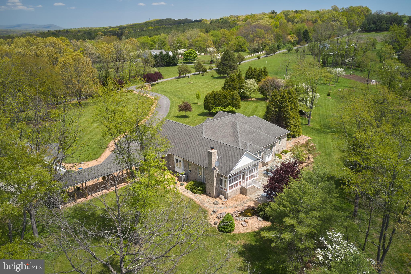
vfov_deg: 46.4
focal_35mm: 28
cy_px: 137
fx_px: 320
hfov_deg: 65.5
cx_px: 206
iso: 100
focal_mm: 10.26
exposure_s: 1/80
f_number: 5.6
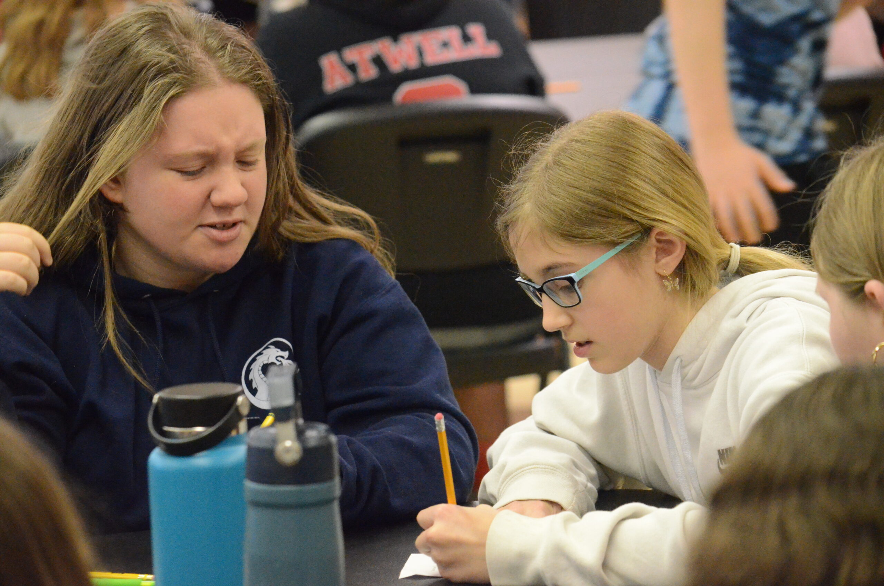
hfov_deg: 11.8
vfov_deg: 7.9
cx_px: 442
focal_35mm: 174
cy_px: 293
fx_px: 4264
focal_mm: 116
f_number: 6.3
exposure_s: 1/160
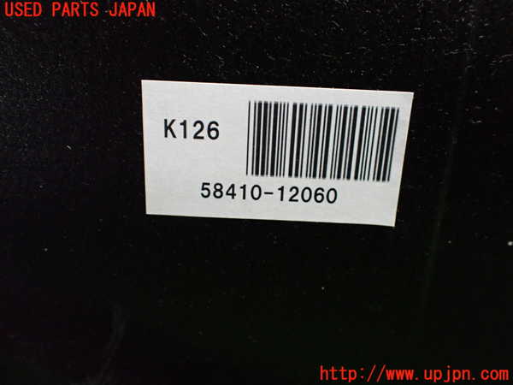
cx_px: 256
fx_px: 445
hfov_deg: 60.0
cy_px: 192
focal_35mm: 30
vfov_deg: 46.8
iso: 800
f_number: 2.3
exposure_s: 1/125
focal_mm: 5.4
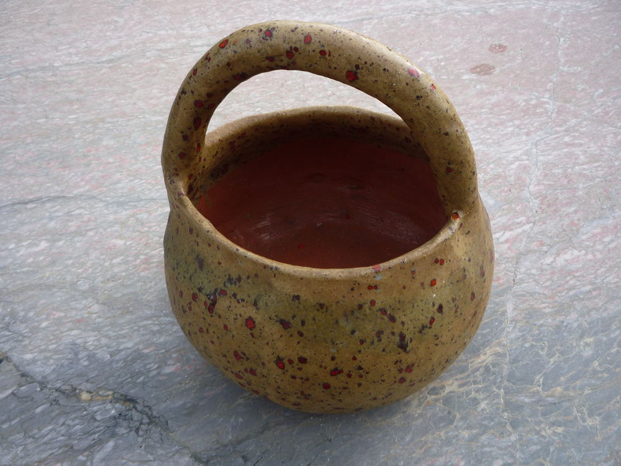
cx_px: 310
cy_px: 233
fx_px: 538
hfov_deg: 60.0
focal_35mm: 30
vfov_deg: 46.8
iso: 100
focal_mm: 5.2
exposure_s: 1/100
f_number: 4
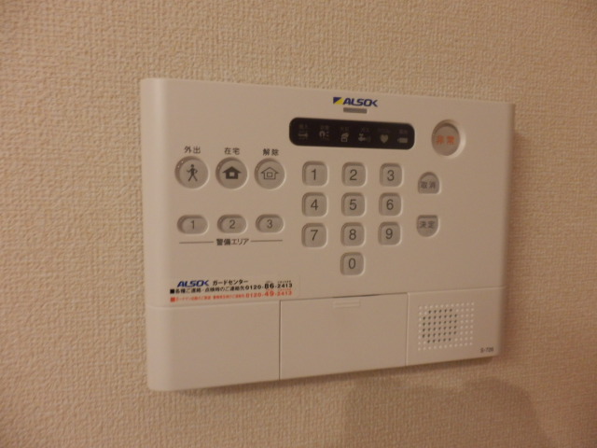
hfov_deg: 71.6
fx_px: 414
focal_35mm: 24
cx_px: 298
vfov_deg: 56.8
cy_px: 224
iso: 320
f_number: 3
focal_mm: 4.2
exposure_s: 1/30
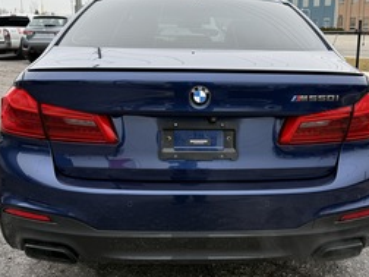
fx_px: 426
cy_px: 121
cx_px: 206
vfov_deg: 35.9
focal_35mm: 40
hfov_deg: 46.7
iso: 80
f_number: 1.78
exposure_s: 1/735
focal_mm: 6.76
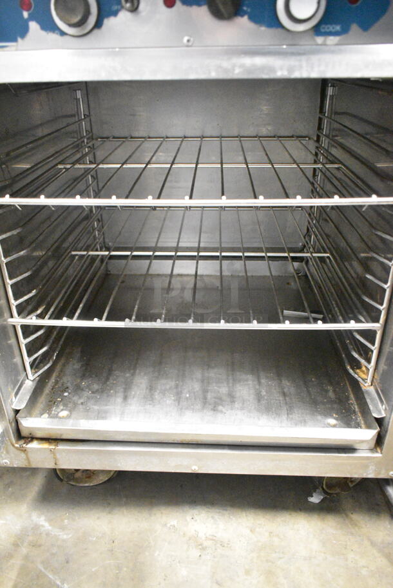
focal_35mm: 27
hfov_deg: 48.0
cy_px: 294
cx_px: 196
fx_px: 441
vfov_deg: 67.3
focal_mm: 18
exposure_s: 1/30
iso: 12800
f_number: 3.5
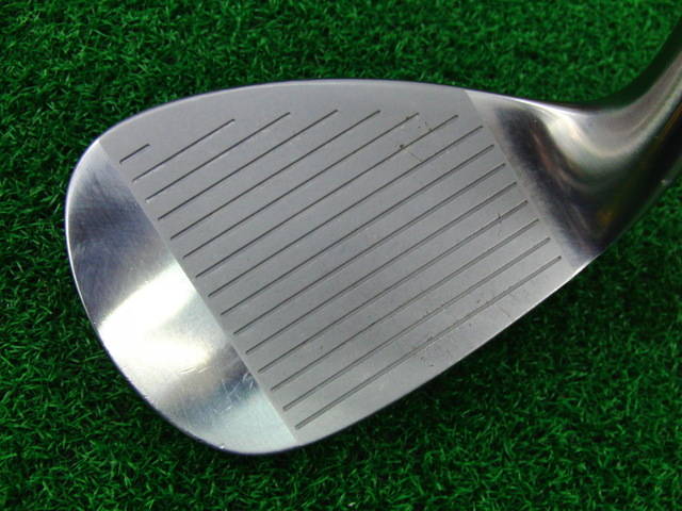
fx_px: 729
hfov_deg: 50.1
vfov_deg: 38.7
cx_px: 341
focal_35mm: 37
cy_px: 256
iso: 400
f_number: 3.6
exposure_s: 1/60
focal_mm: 6.42
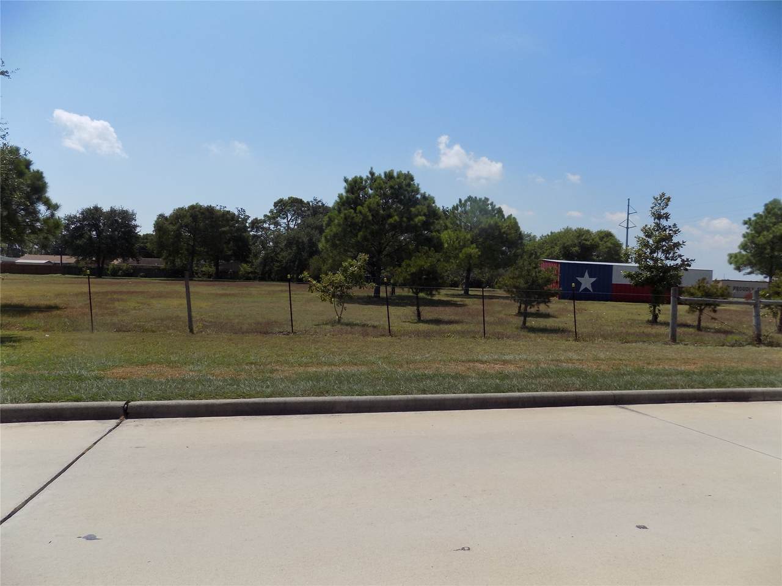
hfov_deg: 73.9
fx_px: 520
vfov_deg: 58.9
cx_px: 391
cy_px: 293
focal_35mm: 23
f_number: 9.9
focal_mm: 4
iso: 80
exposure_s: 1/200
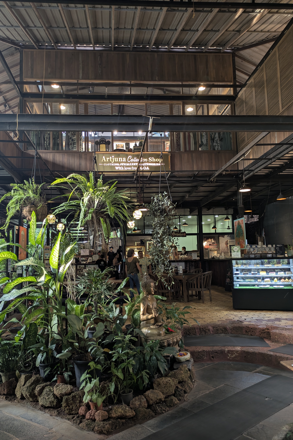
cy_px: 221
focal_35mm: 27
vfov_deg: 67.4
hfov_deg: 47.8
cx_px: 129
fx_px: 330
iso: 168
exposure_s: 1/50
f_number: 1.89
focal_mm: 5.43
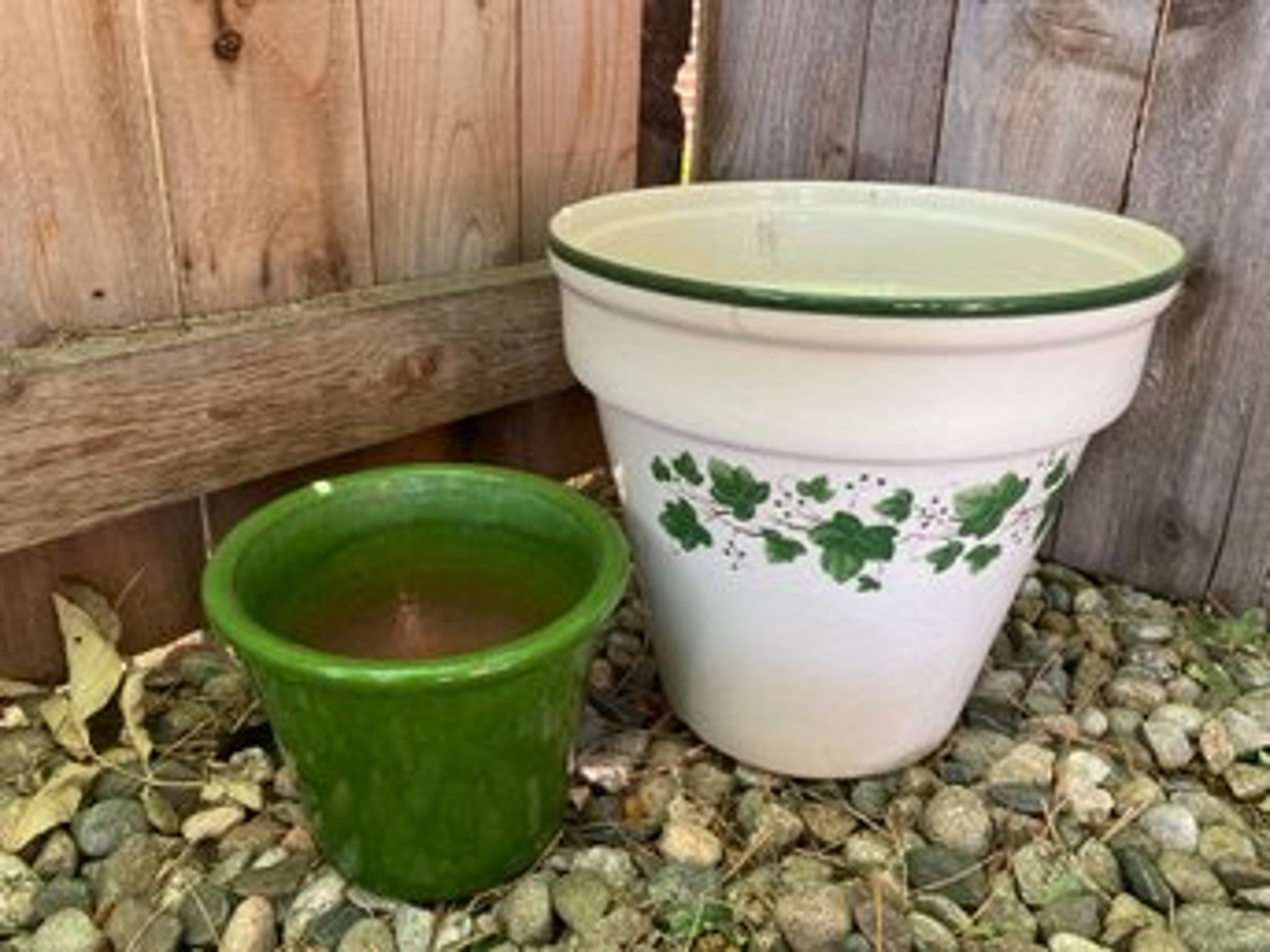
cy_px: 476
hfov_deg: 63.5
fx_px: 1027
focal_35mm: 28
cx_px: 635
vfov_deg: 49.7
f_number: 1.8
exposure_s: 1/60
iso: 250
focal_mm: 3.99
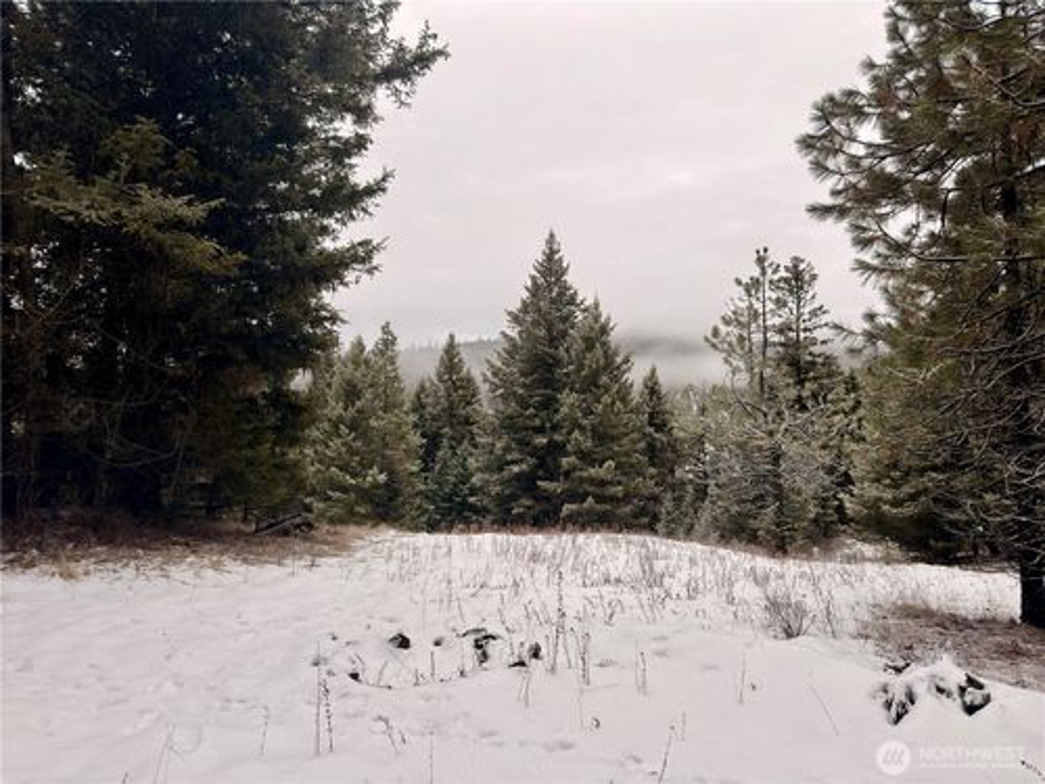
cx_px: 522
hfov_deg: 71.6
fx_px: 725
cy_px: 392
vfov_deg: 56.8
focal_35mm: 24
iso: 80
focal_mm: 6.76
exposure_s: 1/774
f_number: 1.78
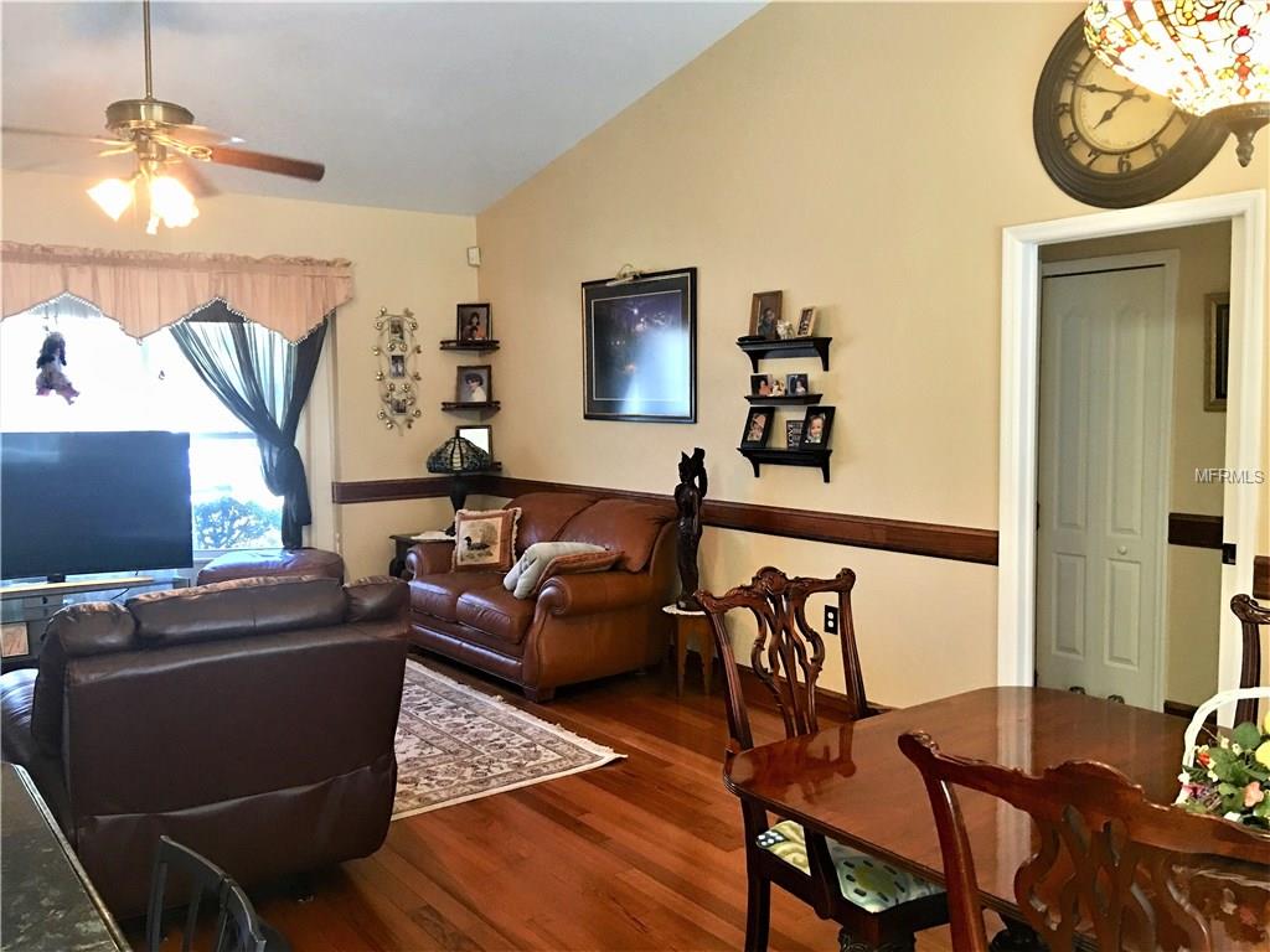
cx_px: 635
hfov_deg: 61.7
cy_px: 476
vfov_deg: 48.2
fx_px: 1064
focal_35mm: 29
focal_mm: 4.15
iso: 100
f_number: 2.2
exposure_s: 1/15
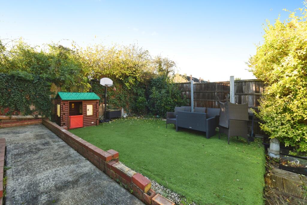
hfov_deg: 100.4
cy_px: 102
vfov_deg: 77.3
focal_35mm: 15
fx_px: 128
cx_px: 154
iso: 800
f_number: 9
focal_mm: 15
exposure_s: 1/200
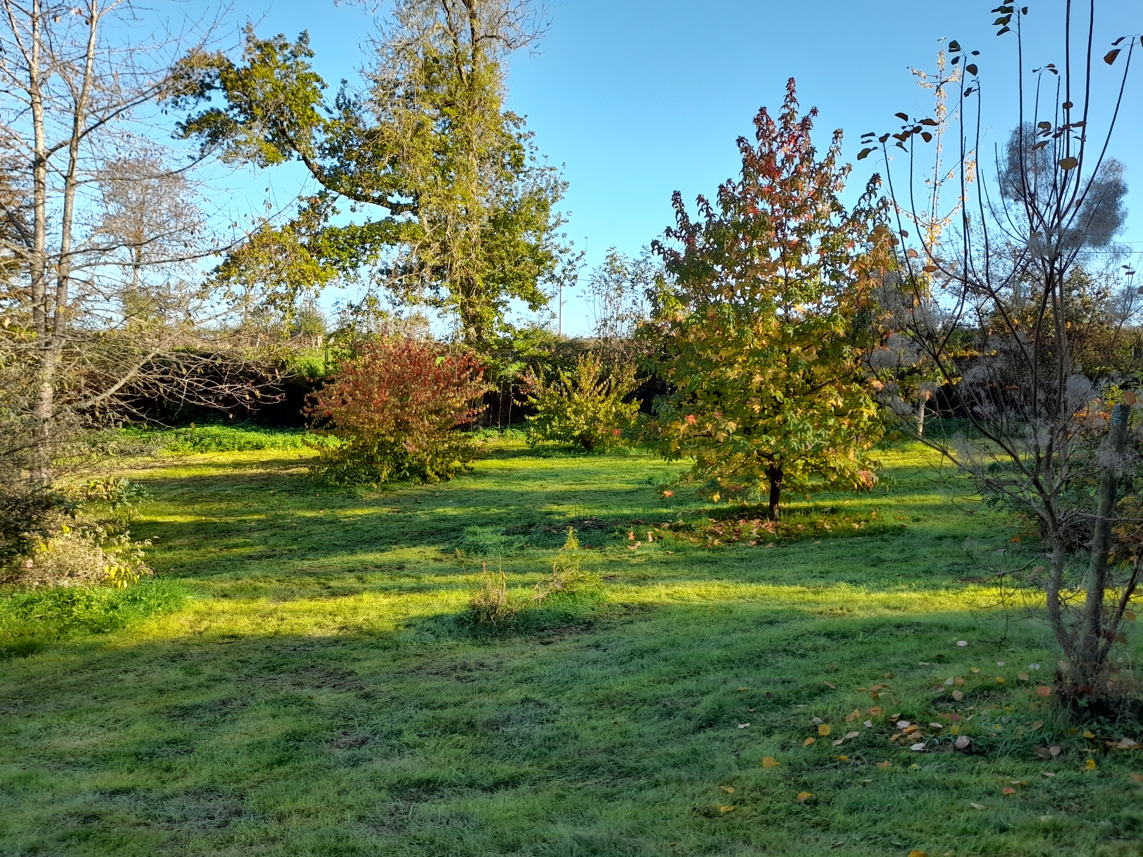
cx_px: 607
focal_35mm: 29
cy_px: 412
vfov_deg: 48.2
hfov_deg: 61.6
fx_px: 958
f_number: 2
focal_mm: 4.6
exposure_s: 1/187
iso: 20
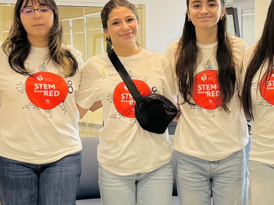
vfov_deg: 15.4
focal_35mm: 96
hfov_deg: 20.3
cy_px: 107
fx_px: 760
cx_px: 199
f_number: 1.78
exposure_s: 1/60
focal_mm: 6.76
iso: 125
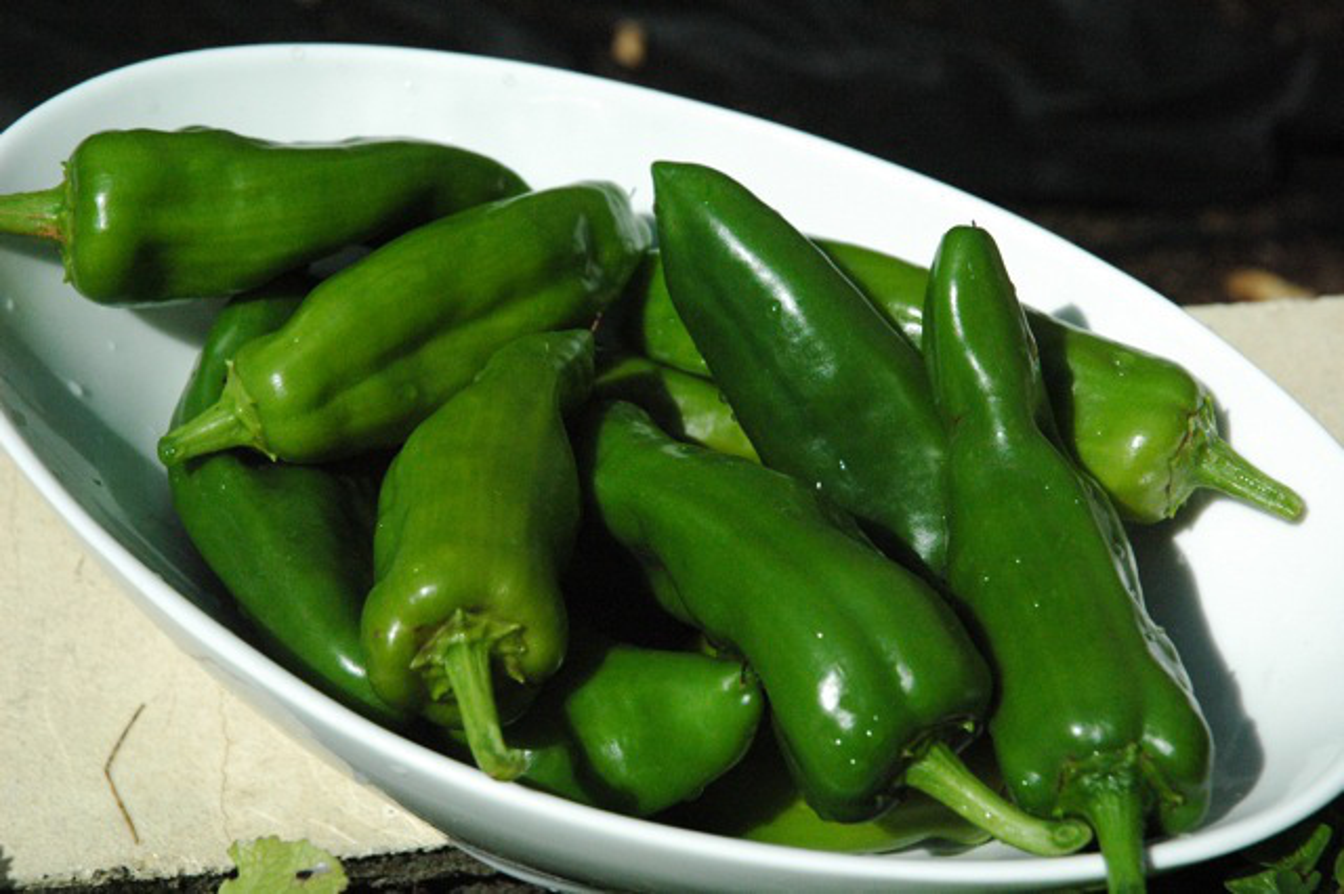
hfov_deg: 19.5
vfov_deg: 13.0
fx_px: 3918
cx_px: 672
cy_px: 447
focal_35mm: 105
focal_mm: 70
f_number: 8
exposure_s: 1/6400
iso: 1600
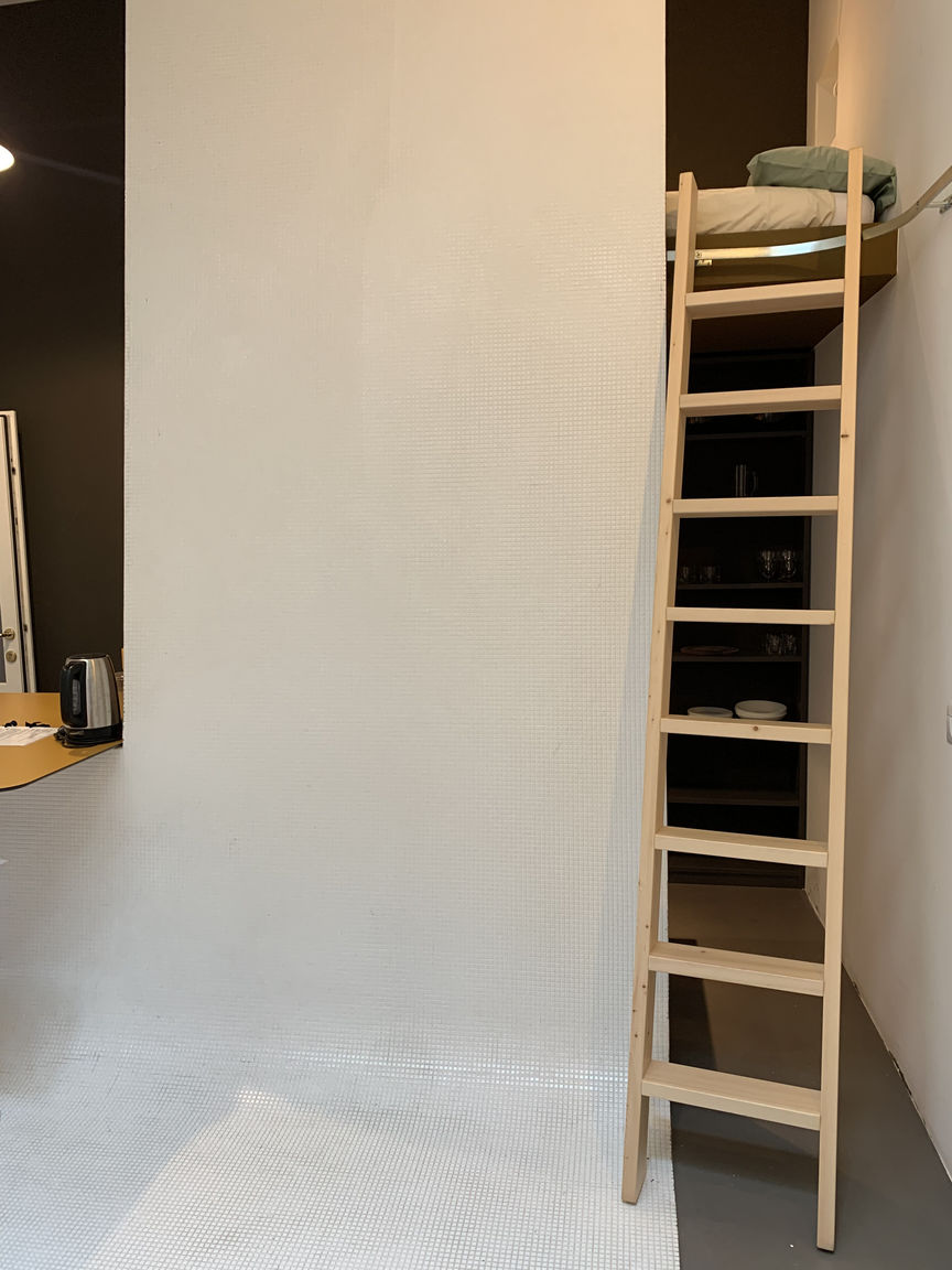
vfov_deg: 67.3
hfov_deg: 53.1
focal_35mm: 26
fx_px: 953
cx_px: 476
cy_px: 635
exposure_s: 1/50
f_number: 1.8
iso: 125
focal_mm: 4.25
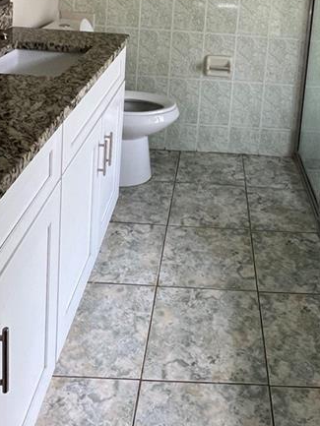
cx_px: 229
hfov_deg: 38.9
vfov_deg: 44.4
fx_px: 444
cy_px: 9
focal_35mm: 36
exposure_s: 1/120
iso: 160
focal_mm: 1.57
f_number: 1.8
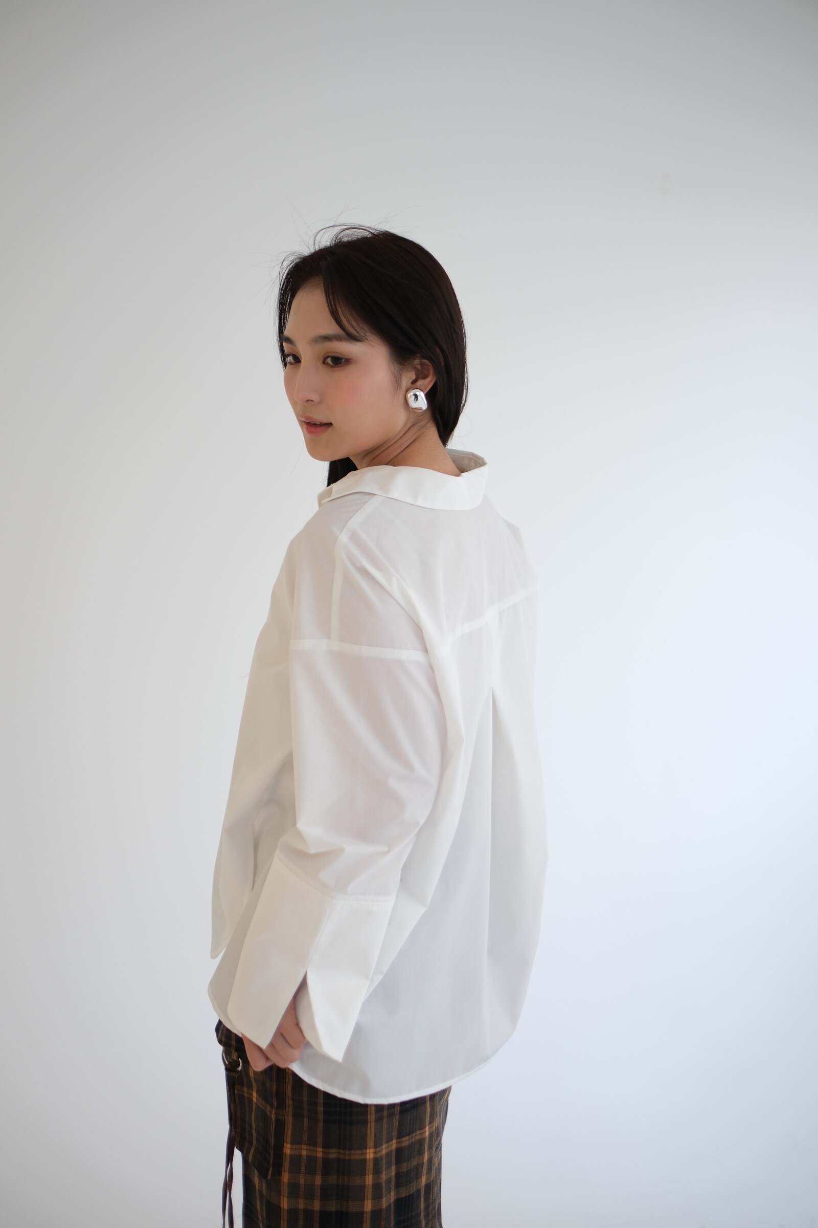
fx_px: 1193
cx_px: 409
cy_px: 614
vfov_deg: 54.4
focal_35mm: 35
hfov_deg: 37.9
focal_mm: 23
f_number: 1.4
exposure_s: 1/125
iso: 125
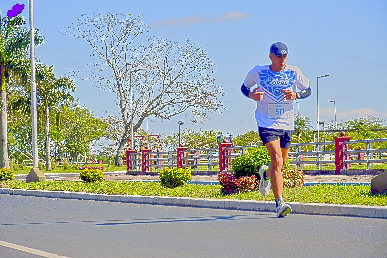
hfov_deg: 13.7
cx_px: 194
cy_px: 129
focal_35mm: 150
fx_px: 1612
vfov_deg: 9.1
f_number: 8
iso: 400
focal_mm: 100
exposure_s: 1/2000
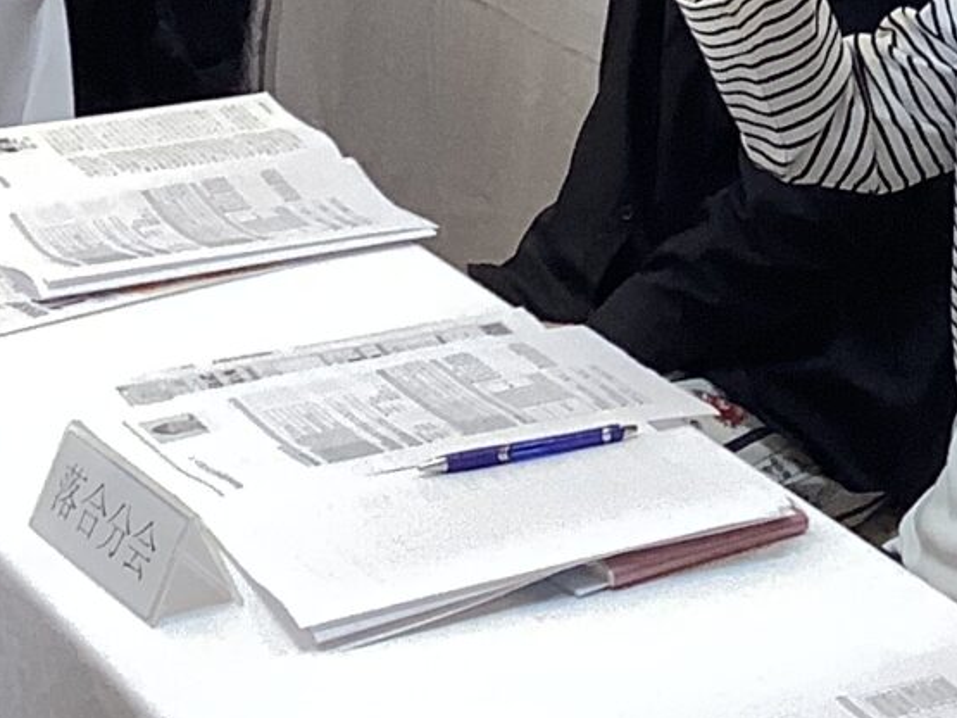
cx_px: 878
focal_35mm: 143
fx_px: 3953
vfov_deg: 9.7
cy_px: -652
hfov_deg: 13.7
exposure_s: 1/60
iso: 125
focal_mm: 3.3
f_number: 2.4
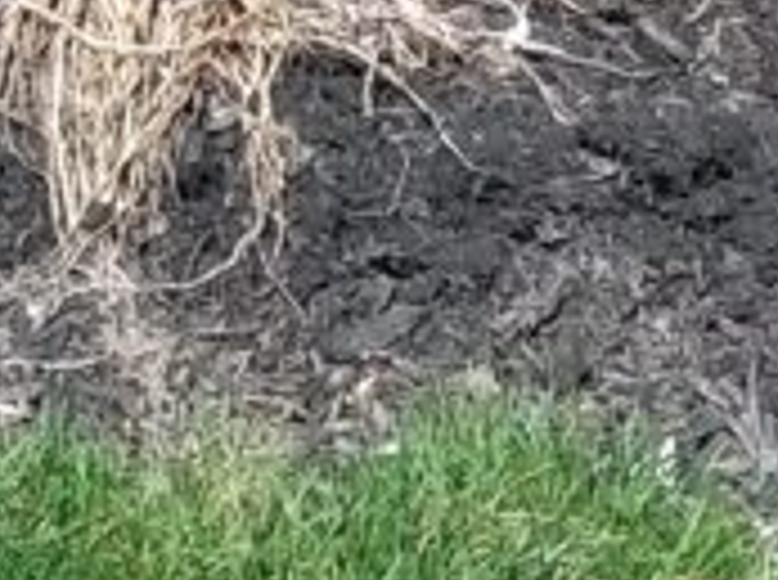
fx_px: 3858
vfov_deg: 7.8
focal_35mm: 172
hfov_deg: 11.4
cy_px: -953
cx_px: -18
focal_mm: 2.47
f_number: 1.9
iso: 40
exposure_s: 1/891
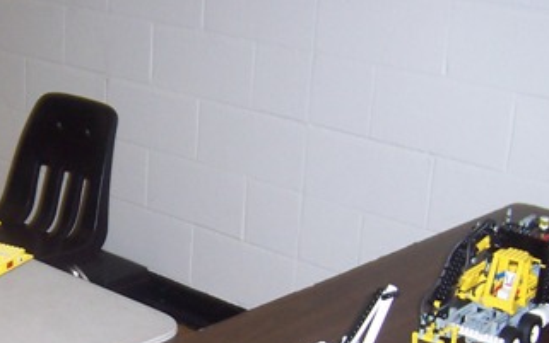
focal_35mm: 76
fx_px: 1138
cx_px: 106
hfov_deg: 26.6
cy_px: 229
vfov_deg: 17.1
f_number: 2.8
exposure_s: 1/60
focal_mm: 5.6
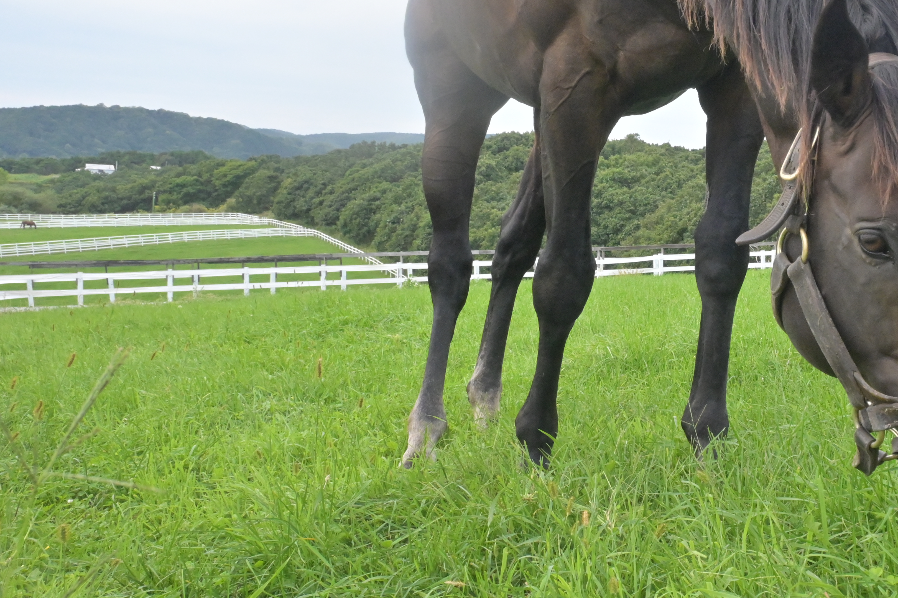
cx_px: 762
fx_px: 1383
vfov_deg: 24.4
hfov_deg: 34.5
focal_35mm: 55
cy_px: 230
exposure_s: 1/500
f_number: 11
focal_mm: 21.5
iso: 2000
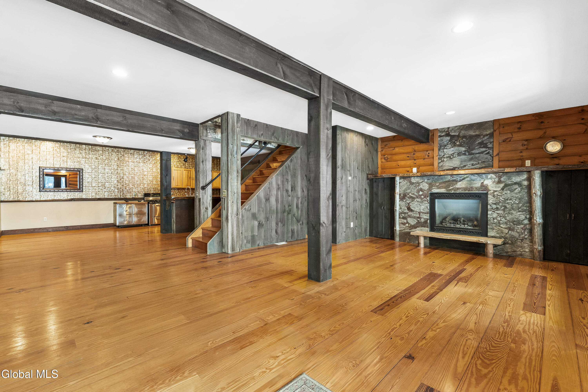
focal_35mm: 16
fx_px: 258
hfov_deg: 97.5
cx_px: 294
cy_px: 196
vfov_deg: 74.4
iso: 800
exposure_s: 1/10
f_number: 6.3
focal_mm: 15.8
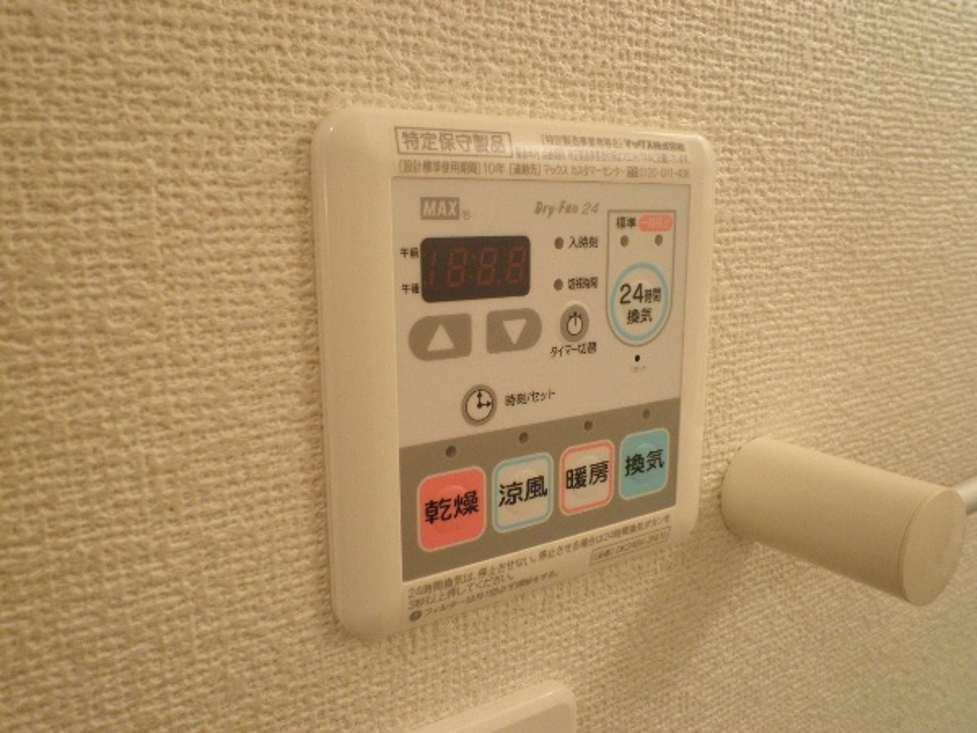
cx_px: 488
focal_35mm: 26
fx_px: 734
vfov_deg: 53.1
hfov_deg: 67.3
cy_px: 366
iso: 125
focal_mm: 4.7
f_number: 2.8
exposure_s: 1/30
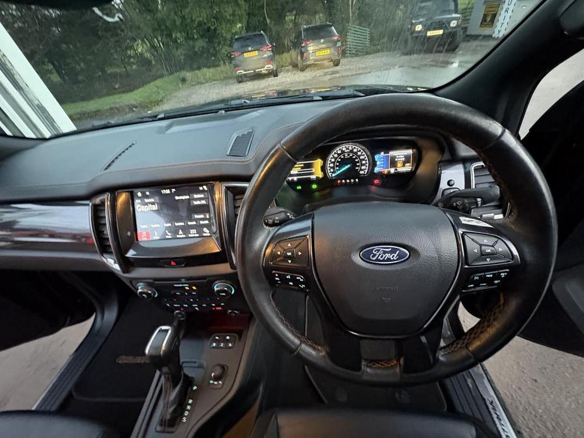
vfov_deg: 85.7
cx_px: 292
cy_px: 219
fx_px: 236
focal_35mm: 14
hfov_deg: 102.1
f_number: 2.2
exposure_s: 1/30
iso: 1250
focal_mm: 2.22
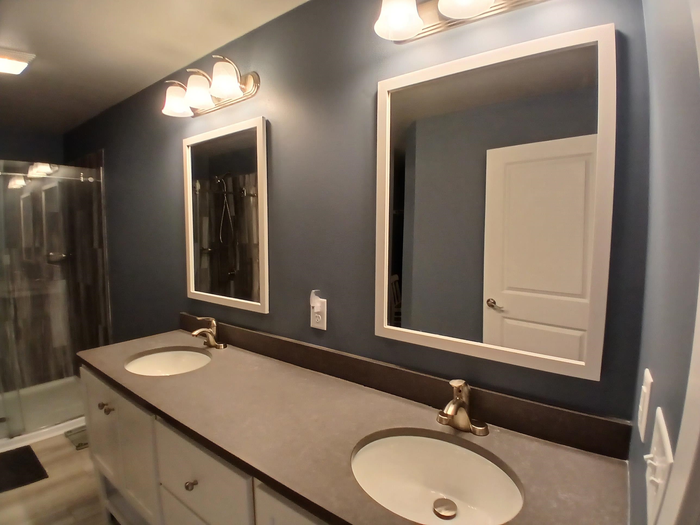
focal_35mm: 17
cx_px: 350
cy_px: 262
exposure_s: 1/40
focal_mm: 1.4
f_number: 2.2
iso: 100
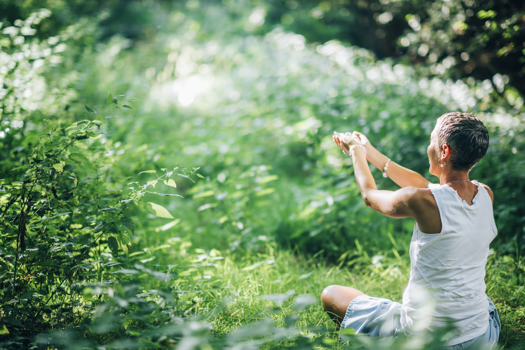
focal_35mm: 96
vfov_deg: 14.2
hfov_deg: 21.2
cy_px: 185
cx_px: 272
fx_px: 1400
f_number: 1.4
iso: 64
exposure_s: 1/160
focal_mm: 85
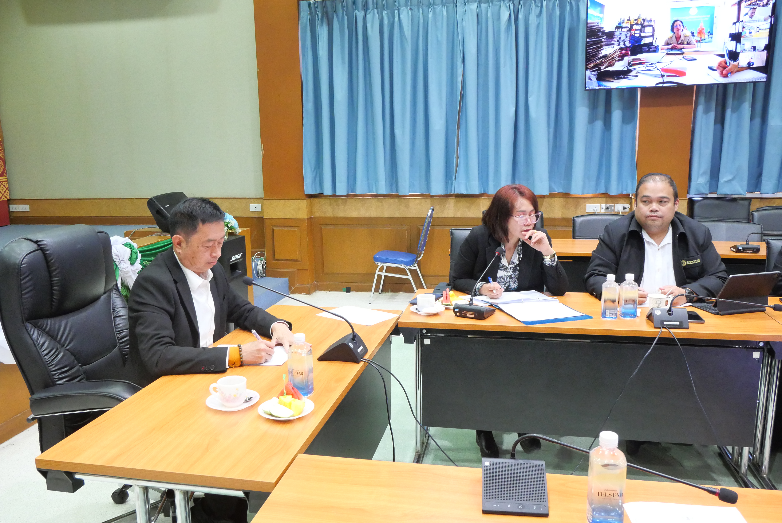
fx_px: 630
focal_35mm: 29
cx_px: 391
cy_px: 262
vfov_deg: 45.0
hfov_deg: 63.6
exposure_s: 1/25
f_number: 6.3
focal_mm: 14
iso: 3200
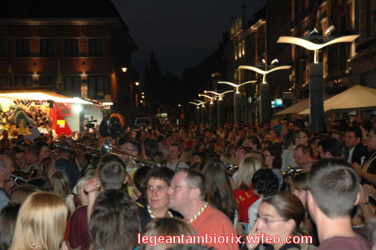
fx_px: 595
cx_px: 188
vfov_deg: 23.7
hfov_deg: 35.1
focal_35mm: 57
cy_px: 125
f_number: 4.2
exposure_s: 1/25
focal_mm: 38
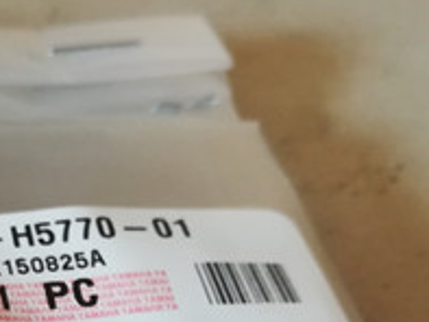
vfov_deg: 17.3
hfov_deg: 23.3
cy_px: 442
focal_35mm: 79
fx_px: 980
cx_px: -30
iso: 250
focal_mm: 3.83
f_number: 2.2
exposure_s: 1/33.3
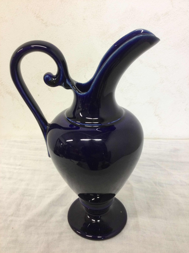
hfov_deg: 45.4
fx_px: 226
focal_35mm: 31
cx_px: 94
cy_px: 126
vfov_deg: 58.4
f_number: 2.4
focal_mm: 3.3
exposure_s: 1/33
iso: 80
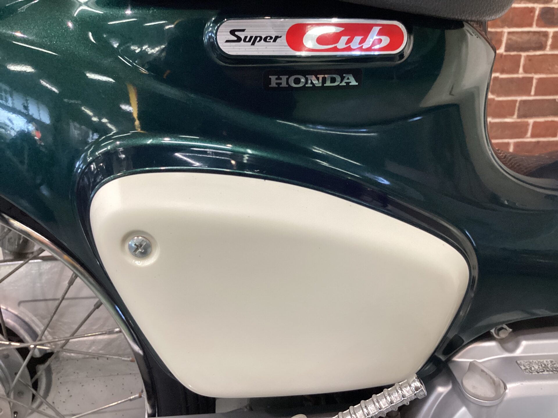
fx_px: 500
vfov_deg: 45.4
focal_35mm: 31
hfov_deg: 58.4
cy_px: 209
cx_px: 279
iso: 125
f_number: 2.4
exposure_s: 1/60
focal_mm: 3.3
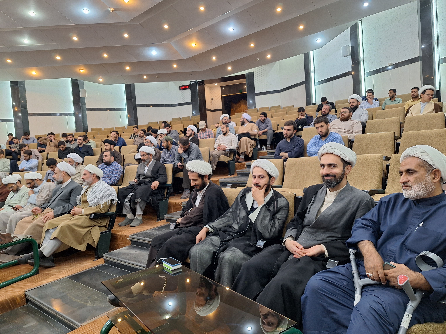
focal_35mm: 23
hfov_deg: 73.9
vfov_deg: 58.9
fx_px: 296
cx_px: 223
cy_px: 167
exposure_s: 1/50
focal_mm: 5.54
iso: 160
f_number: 1.8
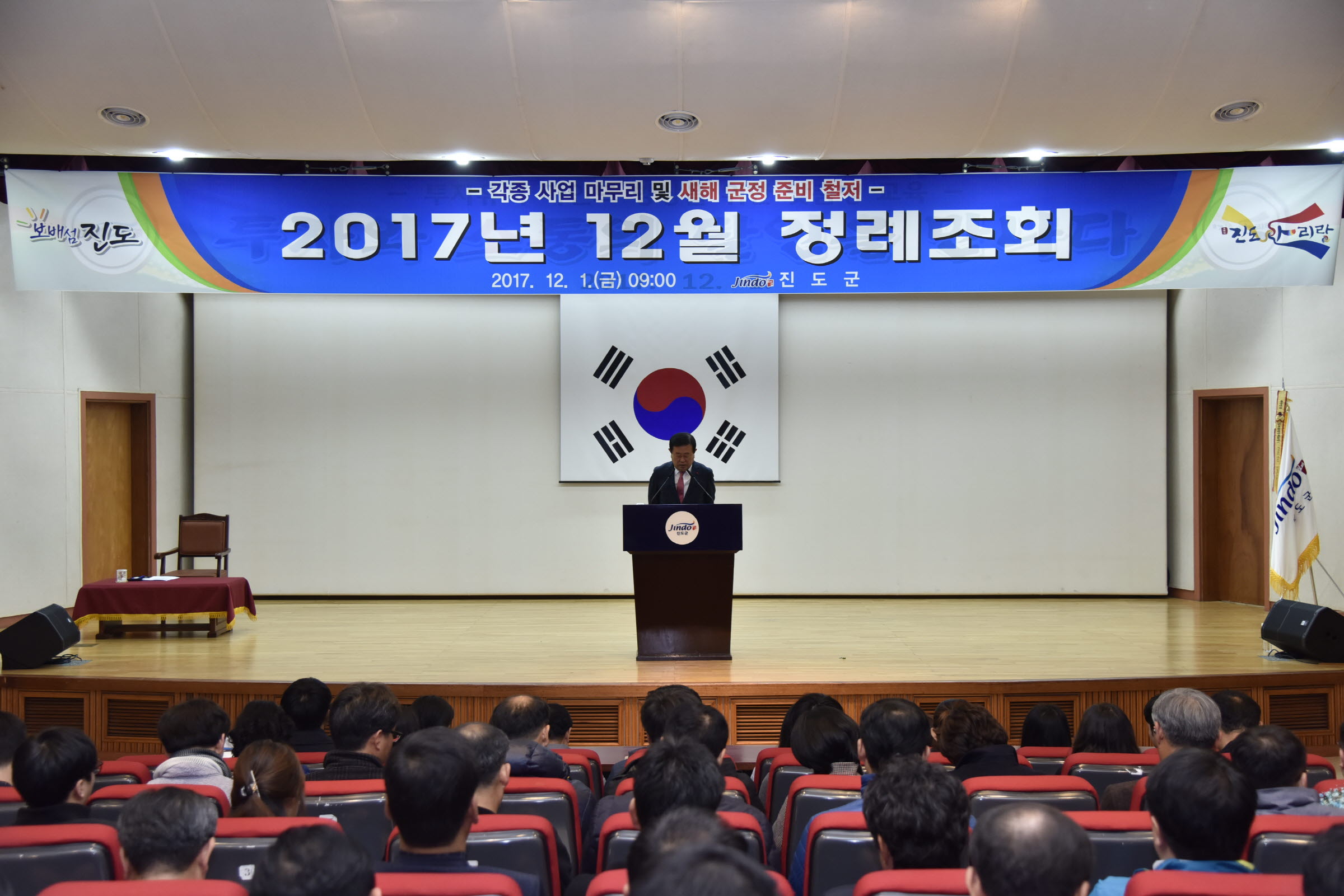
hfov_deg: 48.5
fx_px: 1494
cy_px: 448
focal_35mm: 40
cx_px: 672
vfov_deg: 33.4
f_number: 4
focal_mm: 40
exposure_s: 1/125
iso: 1000
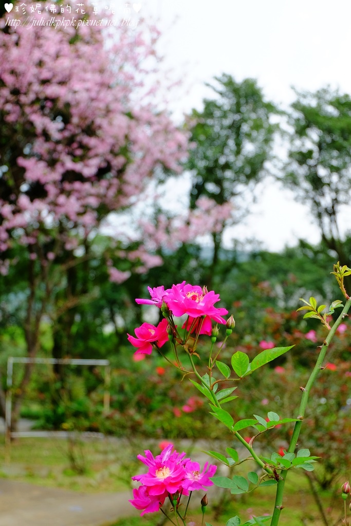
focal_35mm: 44
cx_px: 176
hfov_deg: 30.5
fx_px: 643
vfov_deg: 44.5
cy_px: 263
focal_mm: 29.5
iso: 400
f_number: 4.7
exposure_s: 1/600
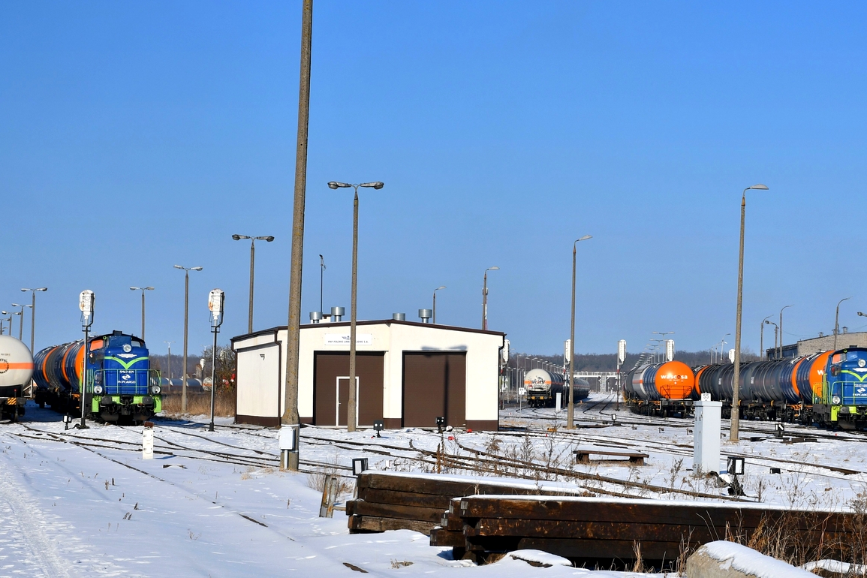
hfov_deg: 18.7
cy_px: 305
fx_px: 2625
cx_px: 522
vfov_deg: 12.6
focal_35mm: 109
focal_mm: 56
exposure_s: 1/1250
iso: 100
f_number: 7.1
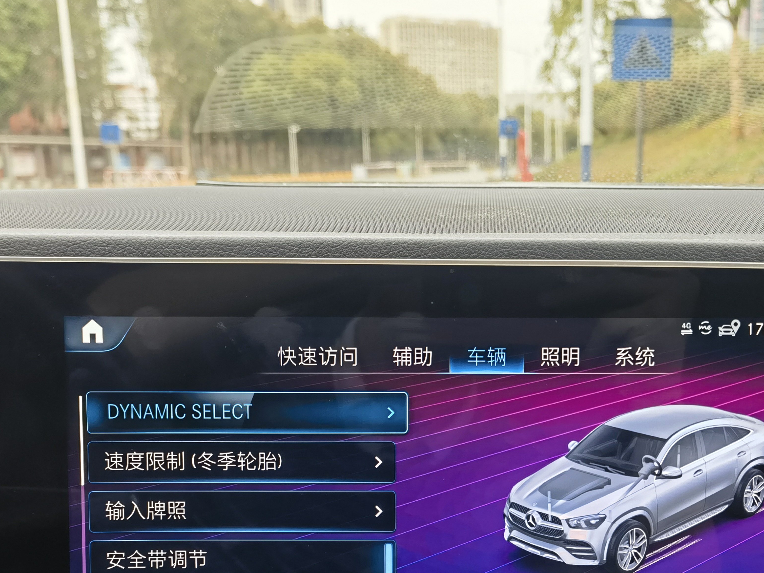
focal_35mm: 49
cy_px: 373
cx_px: 487
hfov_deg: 38.6
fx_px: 1082
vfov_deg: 29.5
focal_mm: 6.67
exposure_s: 1/100
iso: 80
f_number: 1.9
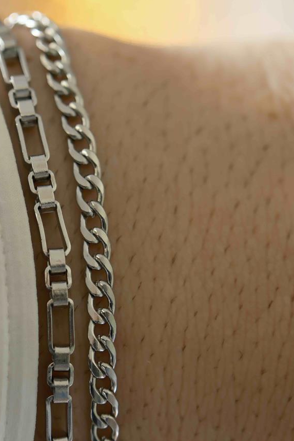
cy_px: 251
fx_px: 2463
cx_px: 59
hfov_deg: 6.8
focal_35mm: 201
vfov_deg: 10.2
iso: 400
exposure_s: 1/30
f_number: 4
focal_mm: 80
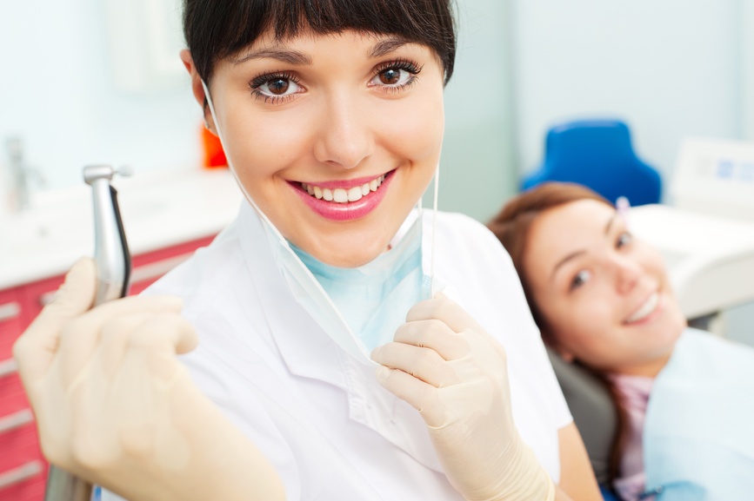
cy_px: 250
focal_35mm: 50
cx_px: 377
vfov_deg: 27.0
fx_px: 1047
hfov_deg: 39.6
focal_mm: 50
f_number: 5
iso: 200
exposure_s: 1/125
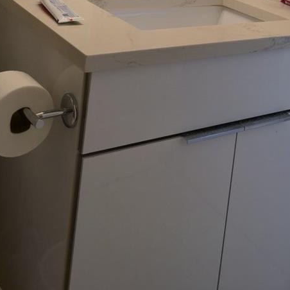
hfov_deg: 31.6
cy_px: -74
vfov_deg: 27.2
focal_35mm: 54
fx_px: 512
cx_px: 167
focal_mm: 6.3
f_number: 1.7
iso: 16
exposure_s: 1/163
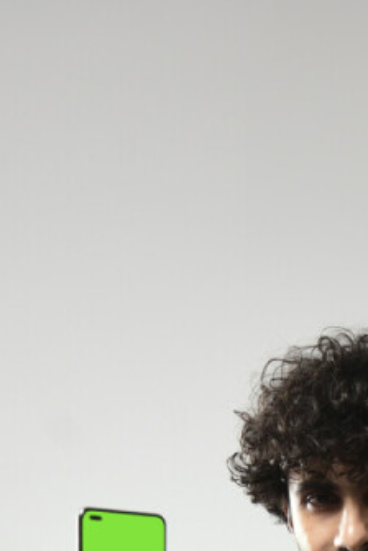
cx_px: 314
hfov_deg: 9.6
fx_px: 2192
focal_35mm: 143
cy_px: 964
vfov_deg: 13.1
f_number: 5
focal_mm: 40
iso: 400
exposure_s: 1/125
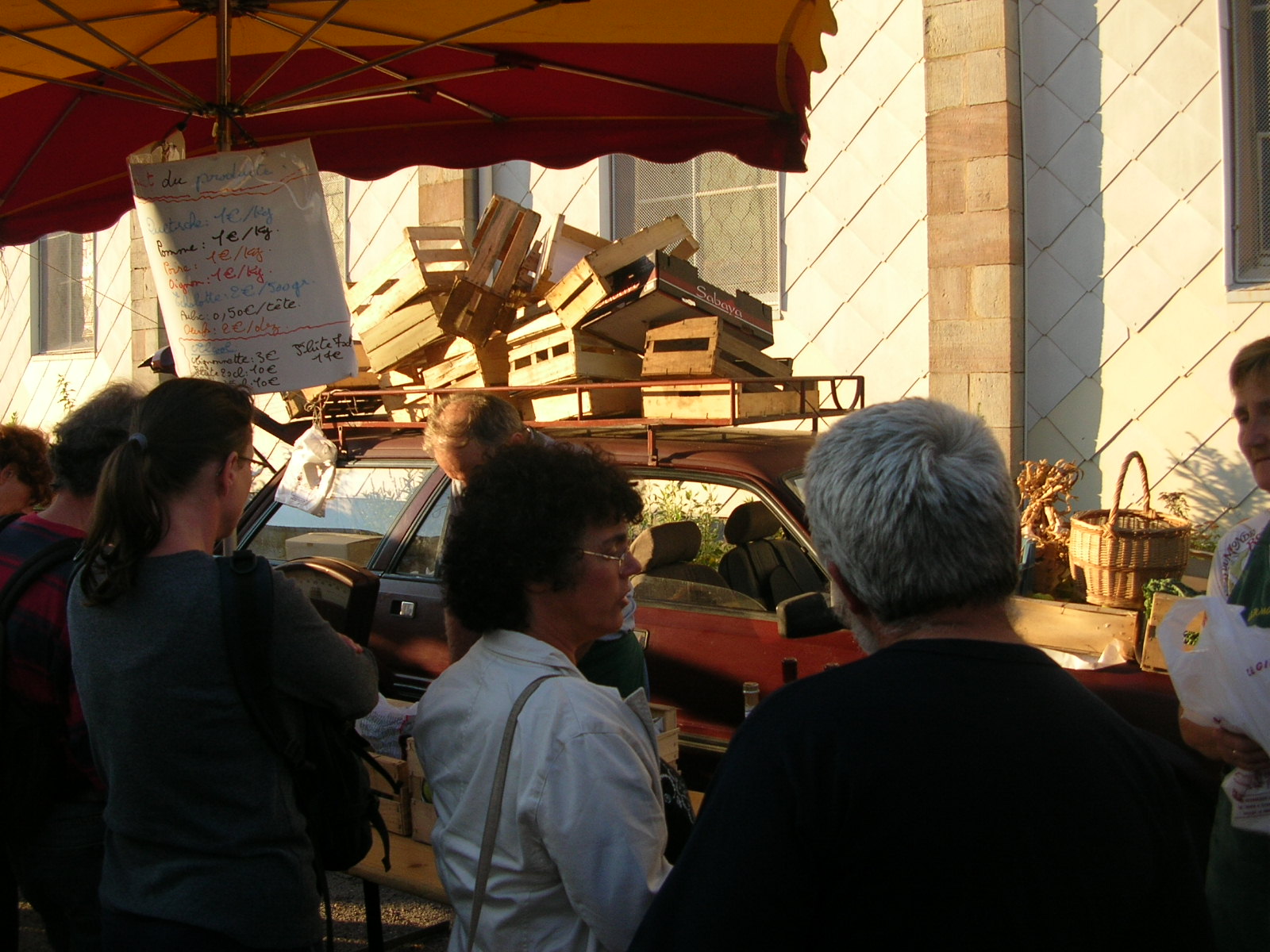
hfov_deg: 52.6
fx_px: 1284
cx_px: 635
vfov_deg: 40.7
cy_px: 476
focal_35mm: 35
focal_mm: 5.8
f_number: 2.8
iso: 50
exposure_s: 1/267
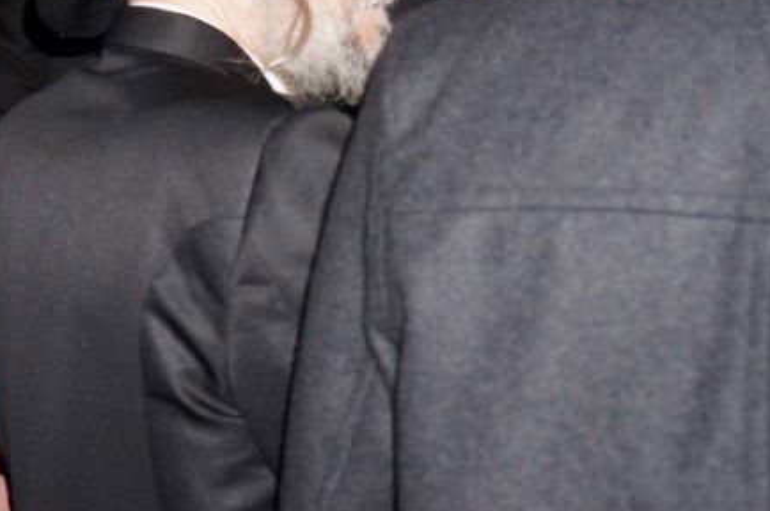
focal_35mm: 85
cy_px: -75
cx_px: 124
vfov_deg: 15.5
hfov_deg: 23.5
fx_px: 1815
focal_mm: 24
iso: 1000
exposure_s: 1/60
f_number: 4
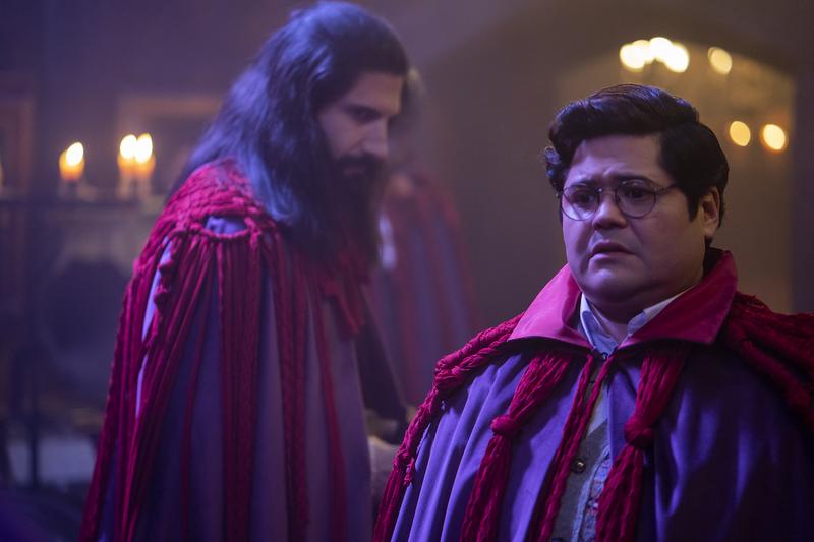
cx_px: 407
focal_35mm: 85
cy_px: 271
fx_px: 1921
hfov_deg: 23.9
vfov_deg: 16.1
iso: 2500
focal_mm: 85
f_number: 2
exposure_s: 1/200
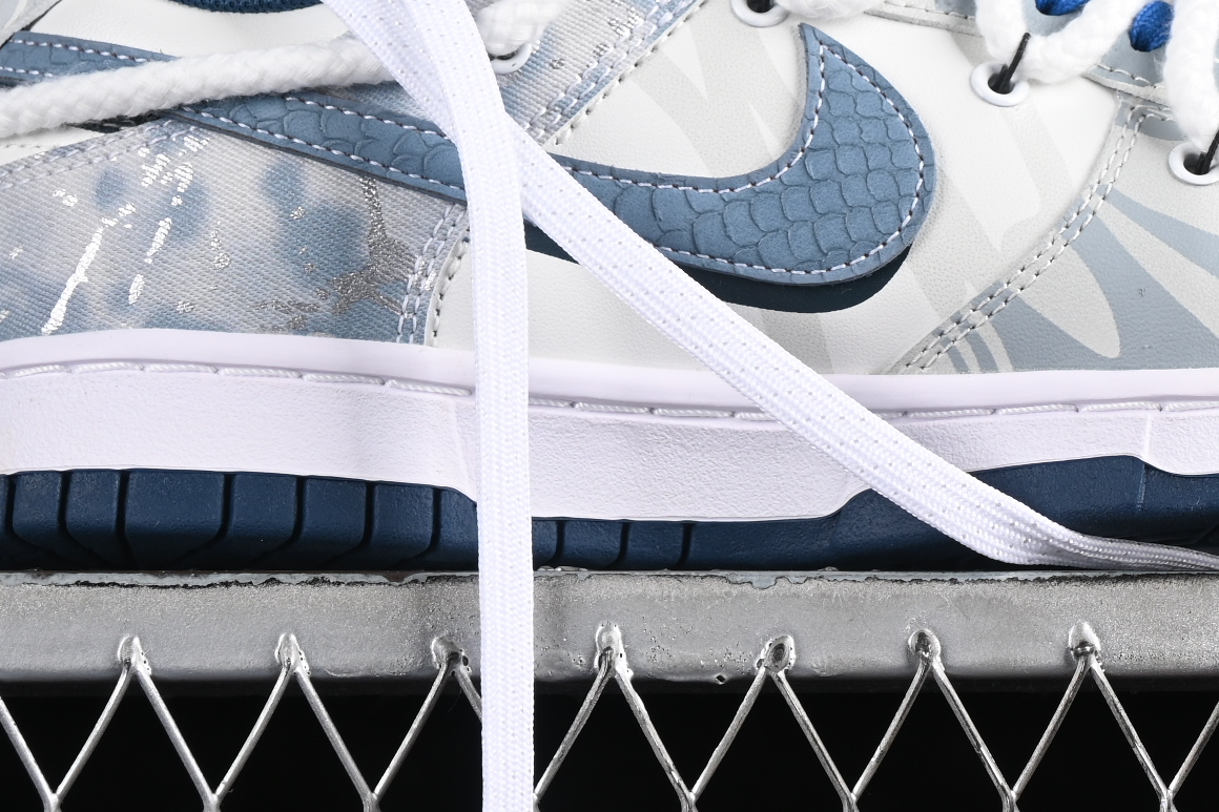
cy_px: -39
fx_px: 6094
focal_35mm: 180
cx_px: 874
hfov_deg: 11.4
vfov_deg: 7.6
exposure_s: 1/125
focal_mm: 50
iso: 125
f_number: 7.1
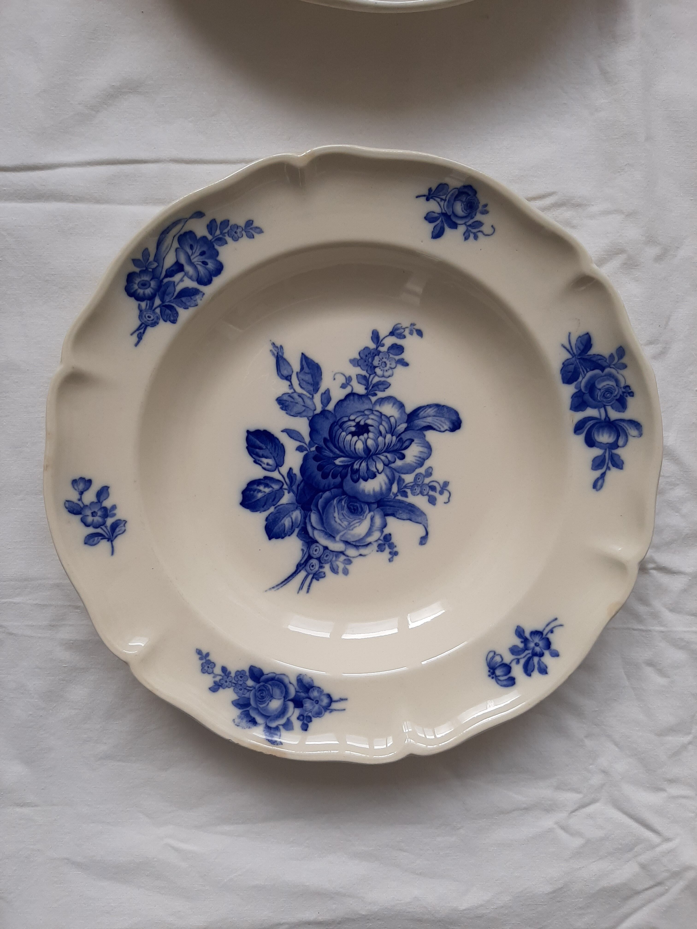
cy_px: 464
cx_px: 348
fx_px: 698
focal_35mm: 26
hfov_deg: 53.1
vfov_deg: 67.3
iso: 40
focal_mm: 3.93
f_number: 1.7
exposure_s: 1/170
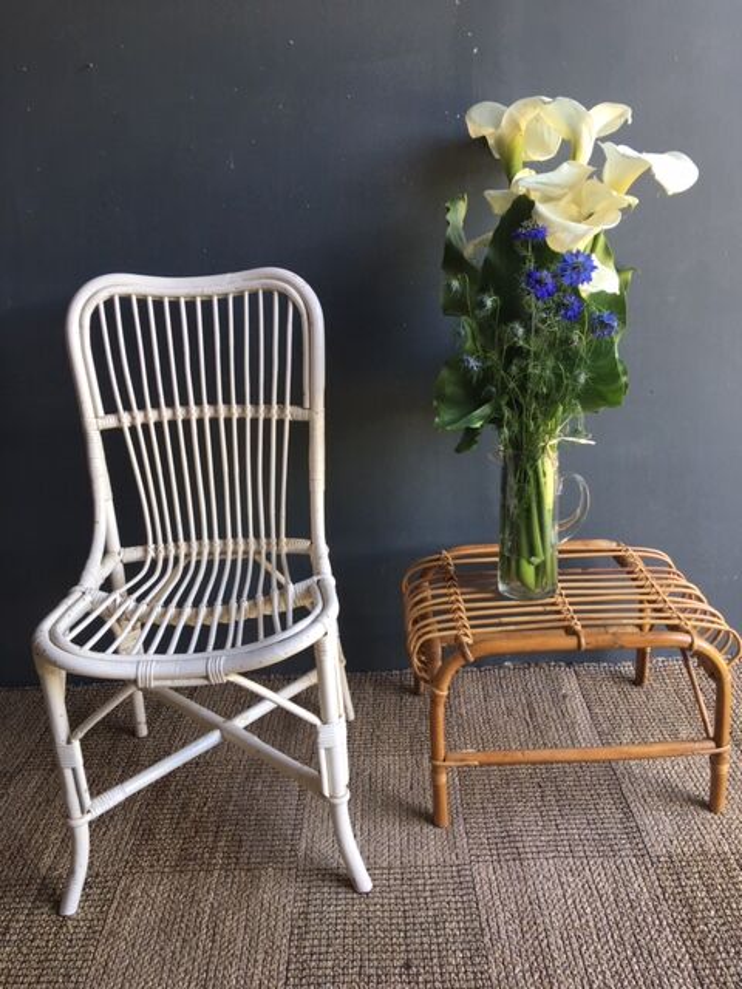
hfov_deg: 48.2
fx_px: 829
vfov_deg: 61.7
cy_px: 494
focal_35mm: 29
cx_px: 371
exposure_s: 1/50
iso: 32
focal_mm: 4.15
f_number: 2.2
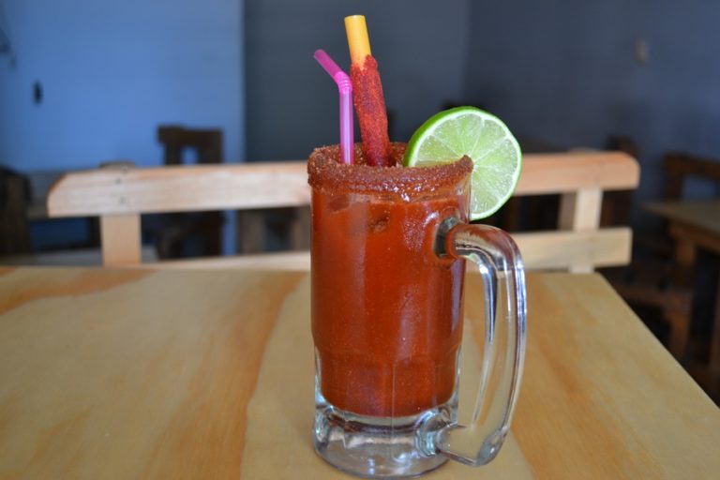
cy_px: 240
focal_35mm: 39
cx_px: 360
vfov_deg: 34.2
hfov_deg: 49.6
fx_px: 780
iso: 400
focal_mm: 26
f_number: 4.2
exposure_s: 1/20
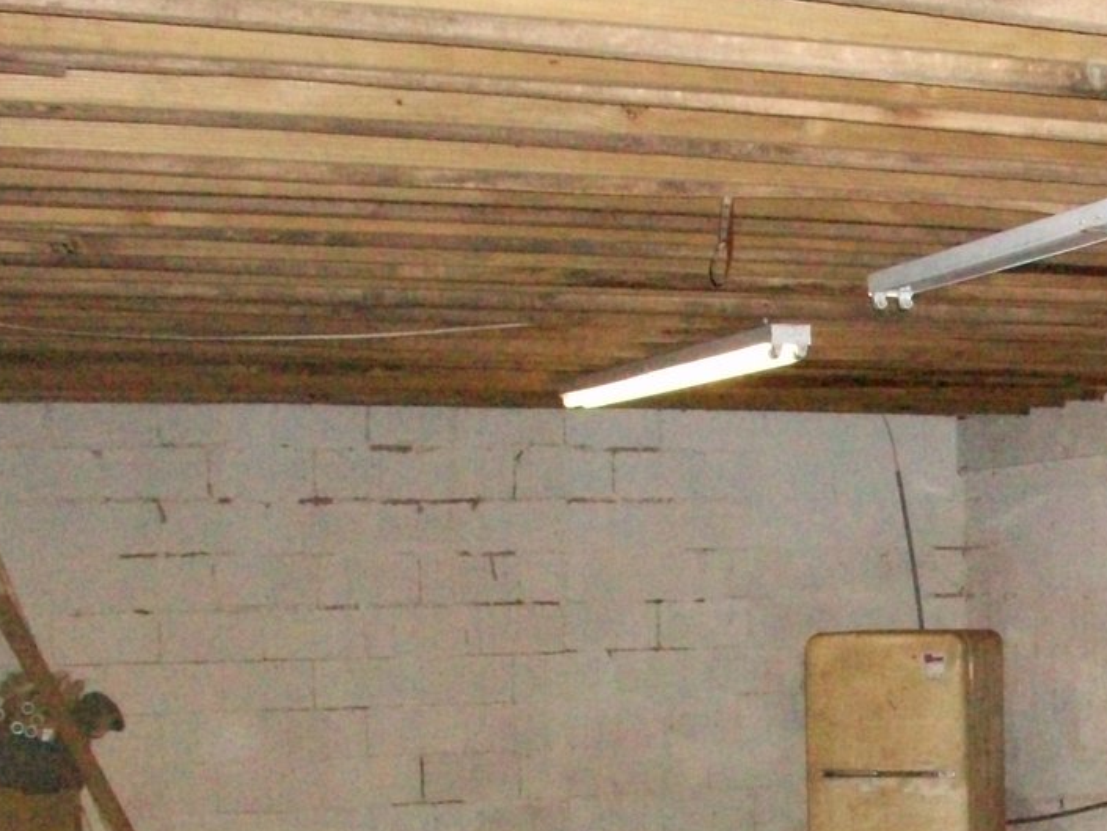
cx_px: 1138
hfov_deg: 25.2
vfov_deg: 19.8
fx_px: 2335
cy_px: 756
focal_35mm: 73
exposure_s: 1/125
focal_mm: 5.7
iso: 640
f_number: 2.8
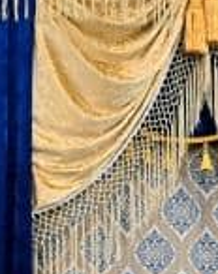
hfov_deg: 5.8
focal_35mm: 264
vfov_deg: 7.3
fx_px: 2138
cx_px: 278
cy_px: 250
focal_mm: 27
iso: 400
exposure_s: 1/160
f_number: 4
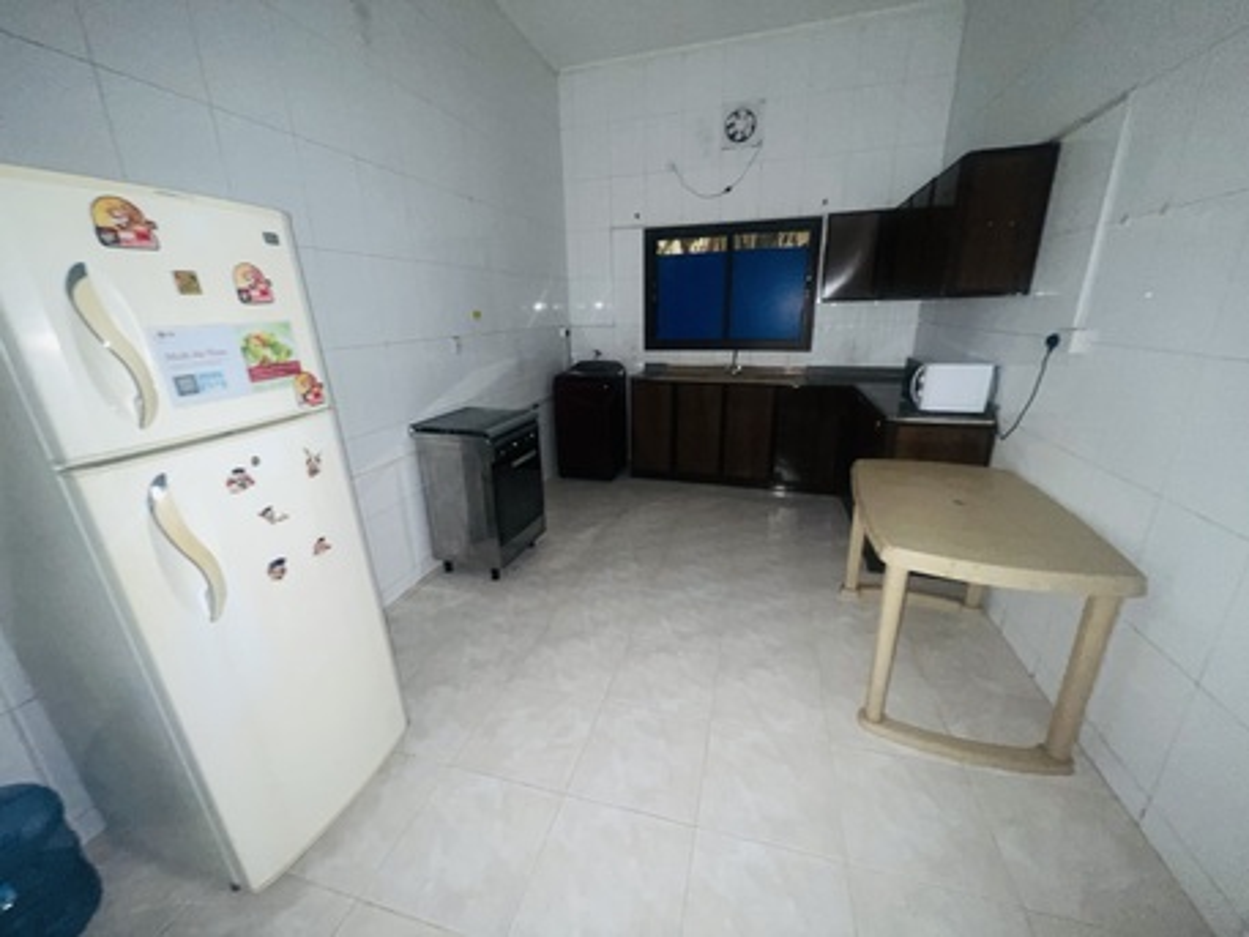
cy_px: 468
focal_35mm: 13
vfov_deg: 89.9
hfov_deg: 106.2
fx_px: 469
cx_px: 624
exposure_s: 1/16
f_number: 1.8
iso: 400
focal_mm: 1.57
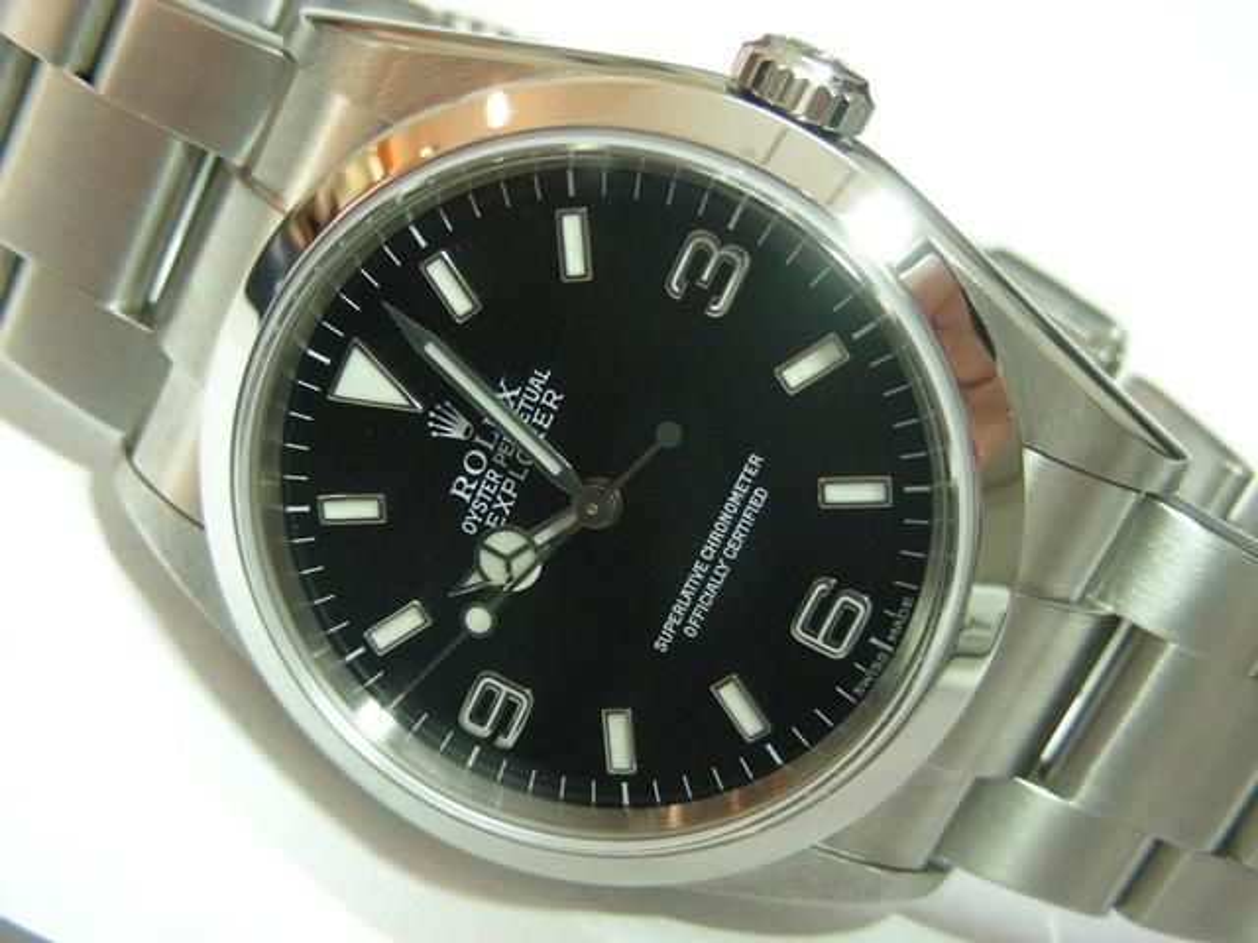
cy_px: 472
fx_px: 2108
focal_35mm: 58
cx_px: 629
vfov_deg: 25.2
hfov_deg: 33.2
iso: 200
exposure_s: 1/17
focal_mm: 9.7
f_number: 3.5
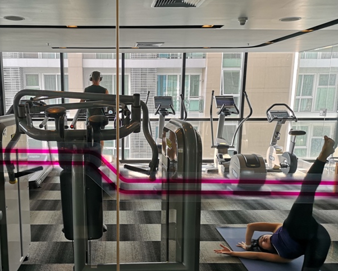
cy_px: 159
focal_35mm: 35
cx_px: 120
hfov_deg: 50.8
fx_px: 350
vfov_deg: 42.1
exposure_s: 1/100
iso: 64
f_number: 1.8
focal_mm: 3.95
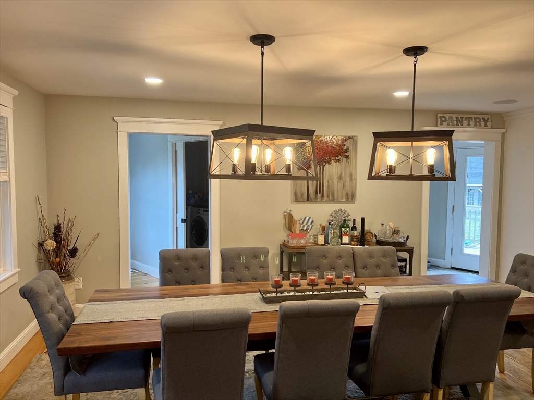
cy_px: 200
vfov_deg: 53.1
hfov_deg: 67.3
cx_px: 267
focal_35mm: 26
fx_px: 401
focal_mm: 5.7
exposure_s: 1/60
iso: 64
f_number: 1.5
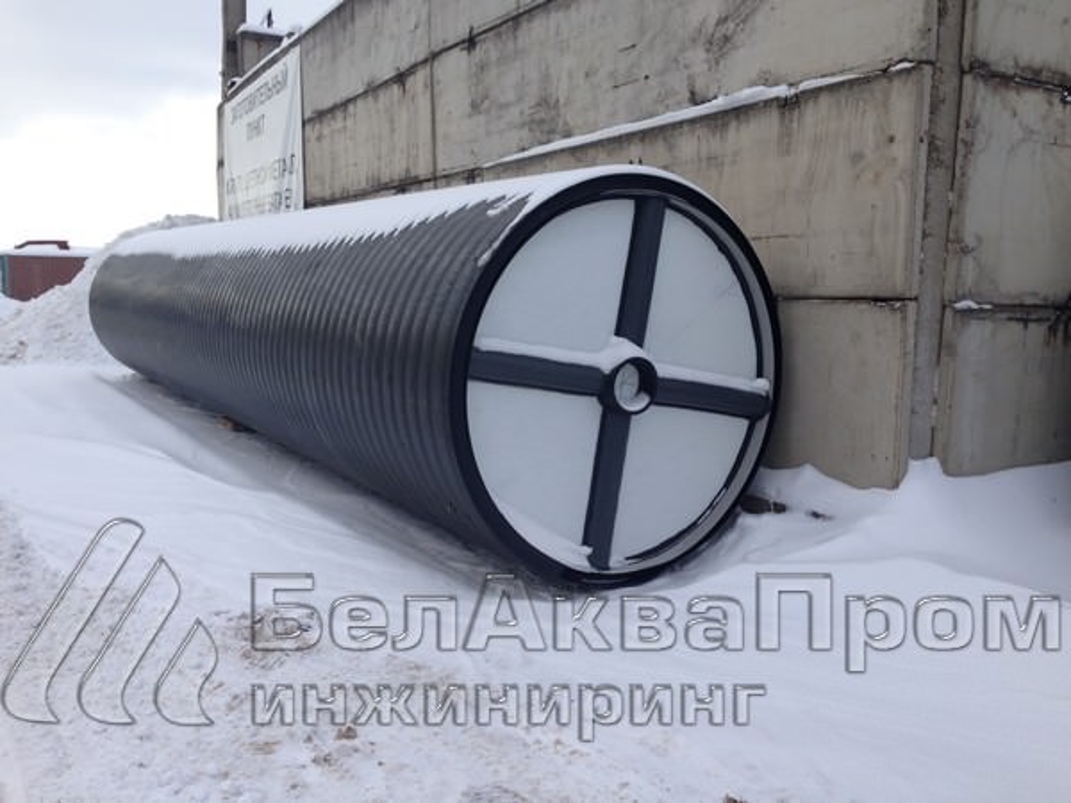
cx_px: 536
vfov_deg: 42.9
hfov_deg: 55.4
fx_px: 1021
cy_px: 402
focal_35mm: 33
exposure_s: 1/695
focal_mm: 4.12
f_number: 2.4
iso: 50
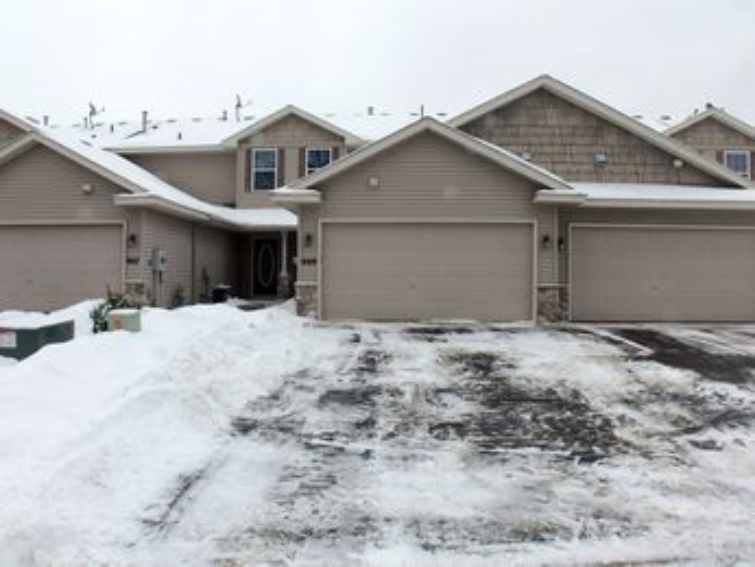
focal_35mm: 35
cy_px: 284
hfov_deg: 52.6
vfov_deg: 40.7
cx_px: 378
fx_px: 764
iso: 80
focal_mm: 7.4
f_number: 5.6
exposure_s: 1/200
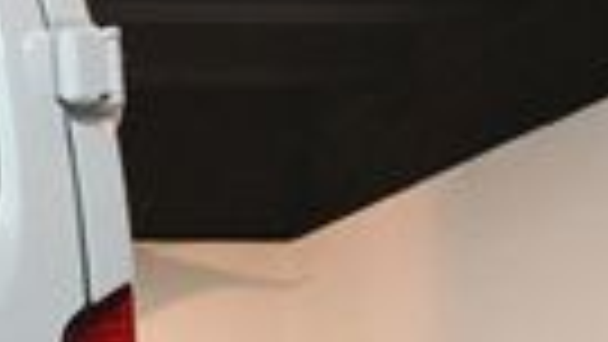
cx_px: -671
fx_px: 2403
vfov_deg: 7.9
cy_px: 621
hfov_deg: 12.4
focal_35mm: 149
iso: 1250
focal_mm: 20
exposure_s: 1/125
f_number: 3.5
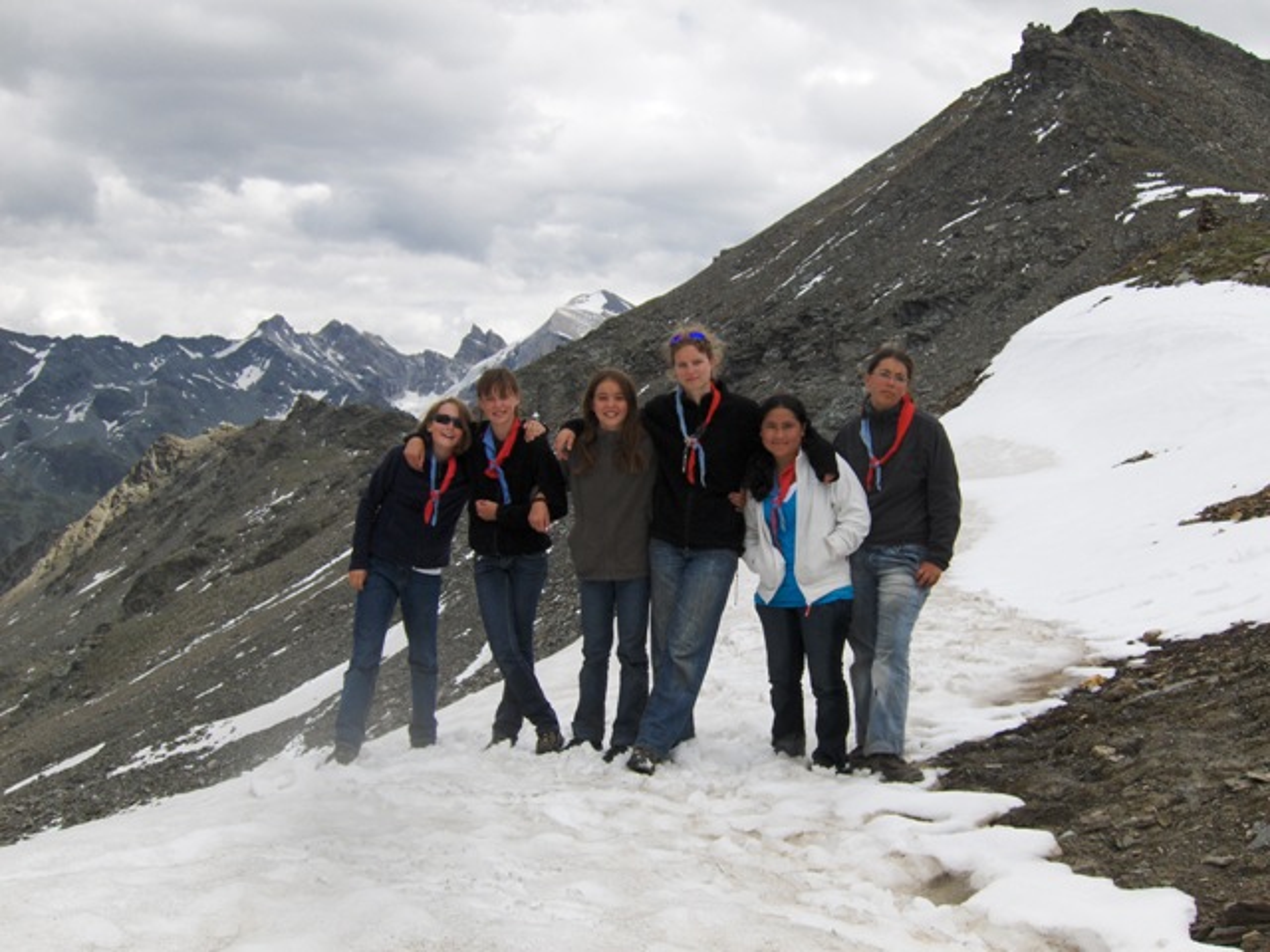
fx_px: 1284
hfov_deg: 52.6
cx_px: 635
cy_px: 476
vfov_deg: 40.7
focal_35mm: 35
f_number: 5.5
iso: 106
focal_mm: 7.5
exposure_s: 1/800
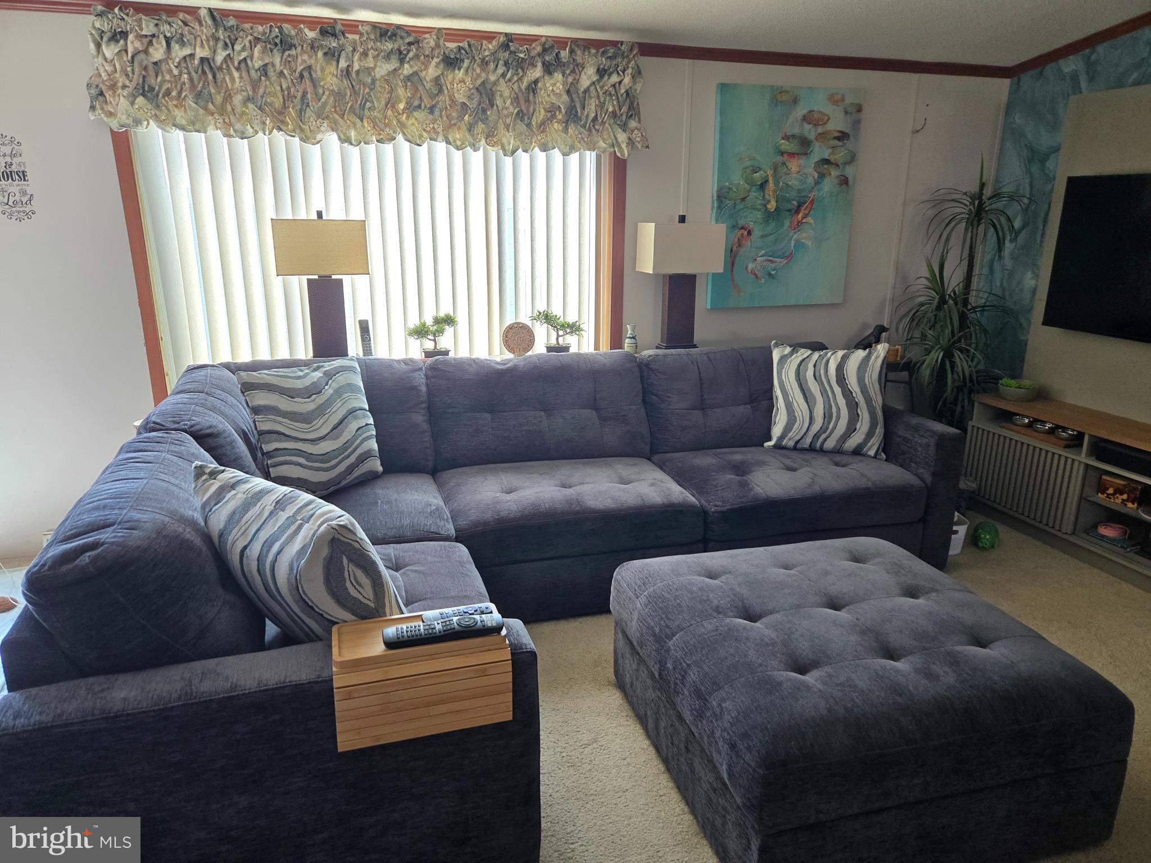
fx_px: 765
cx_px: 576
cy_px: 432
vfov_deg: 58.9
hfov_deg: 73.9
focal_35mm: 23
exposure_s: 1/180
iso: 160
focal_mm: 5.4
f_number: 1.8
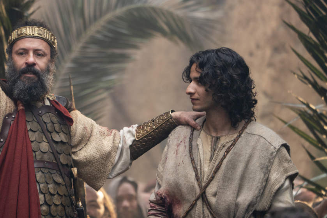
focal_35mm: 455
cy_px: 96
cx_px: 94
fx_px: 4132
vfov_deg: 3.0
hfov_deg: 4.5
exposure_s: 1/250
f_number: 5.6
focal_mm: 318
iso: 1250
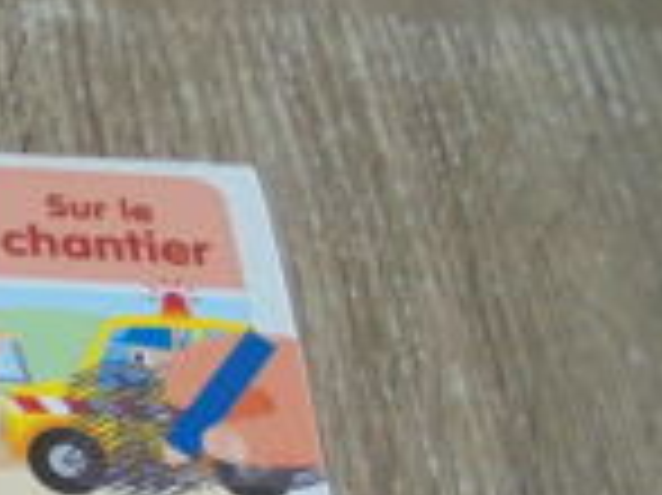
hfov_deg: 19.3
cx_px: -405
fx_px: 1624
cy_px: 675
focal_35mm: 85
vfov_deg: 16.3
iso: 250
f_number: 3.5
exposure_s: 1/30
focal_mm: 4.6
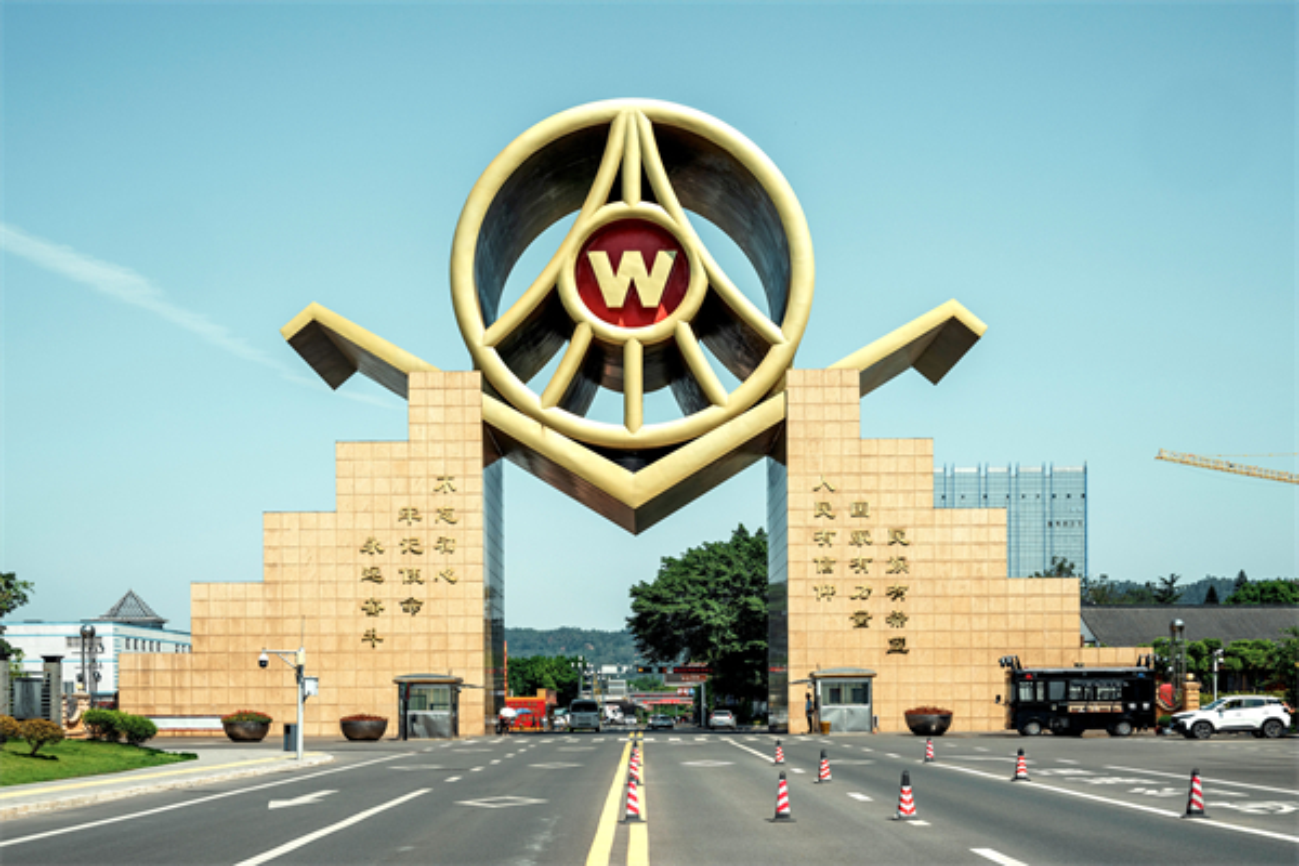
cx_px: 650
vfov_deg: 27.0
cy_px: 433
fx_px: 1804
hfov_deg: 39.6
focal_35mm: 50
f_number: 5.6
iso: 64
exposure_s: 1/2500
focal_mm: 50
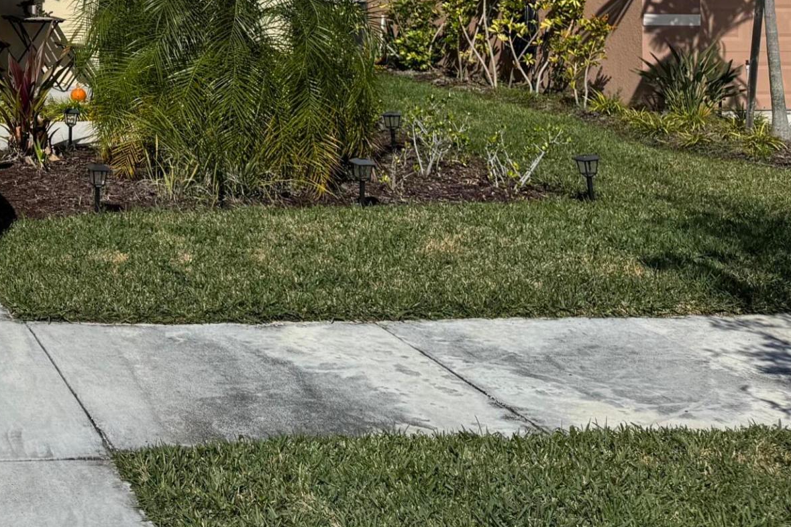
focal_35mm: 61
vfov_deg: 21.0
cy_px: -78
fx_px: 1340
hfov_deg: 28.7
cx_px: -148
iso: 100
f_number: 1.78
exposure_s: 1/12346
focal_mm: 6.76
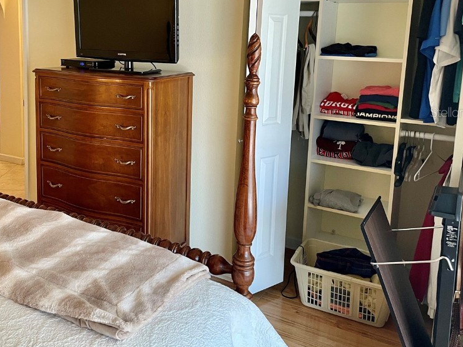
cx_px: 169
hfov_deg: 50.7
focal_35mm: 36
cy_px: 112
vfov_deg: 39.1
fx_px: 482
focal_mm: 4.2
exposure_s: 1/60
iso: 160
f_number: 1.6
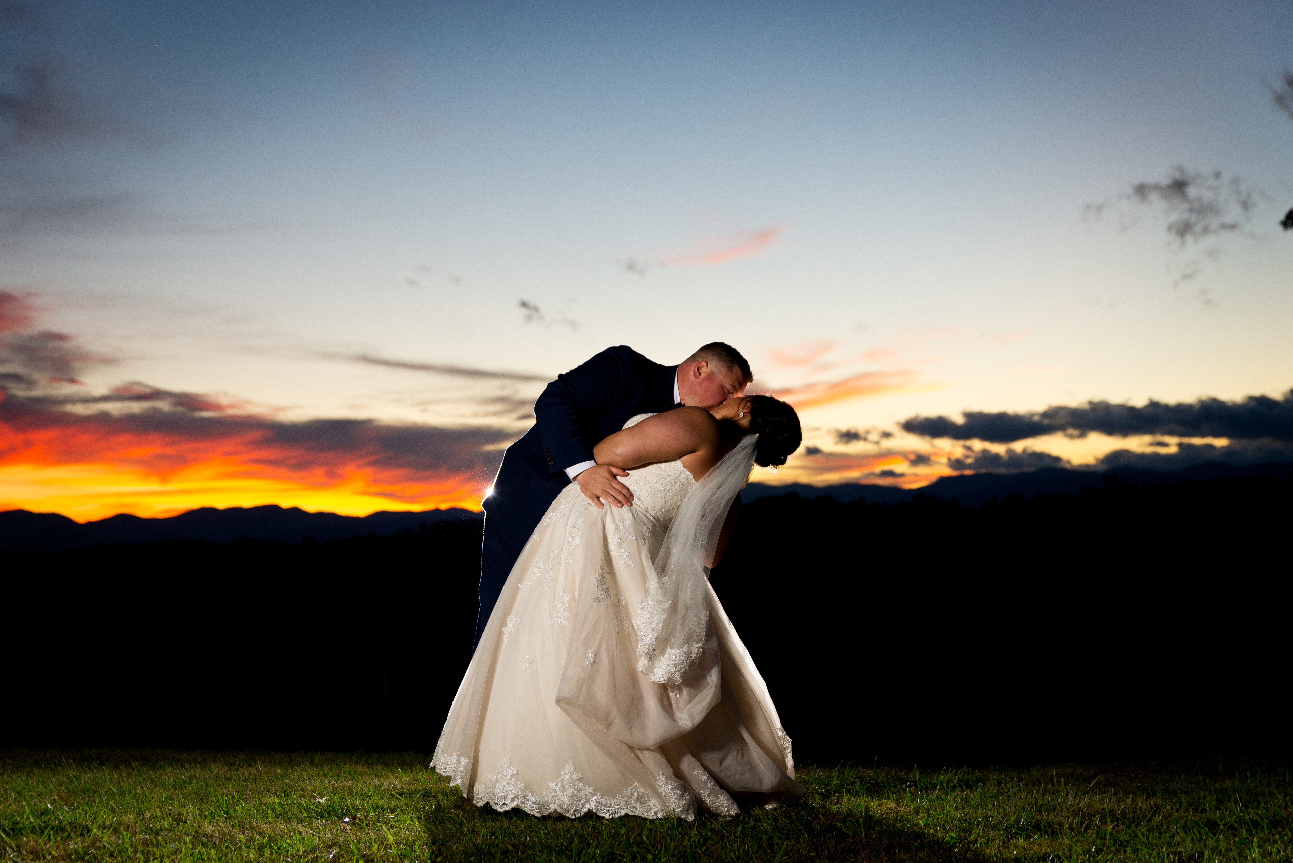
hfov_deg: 42.7
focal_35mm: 46
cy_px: 432
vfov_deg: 29.3
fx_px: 1653
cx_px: 646
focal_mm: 46
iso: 320
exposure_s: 1/200
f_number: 3.2
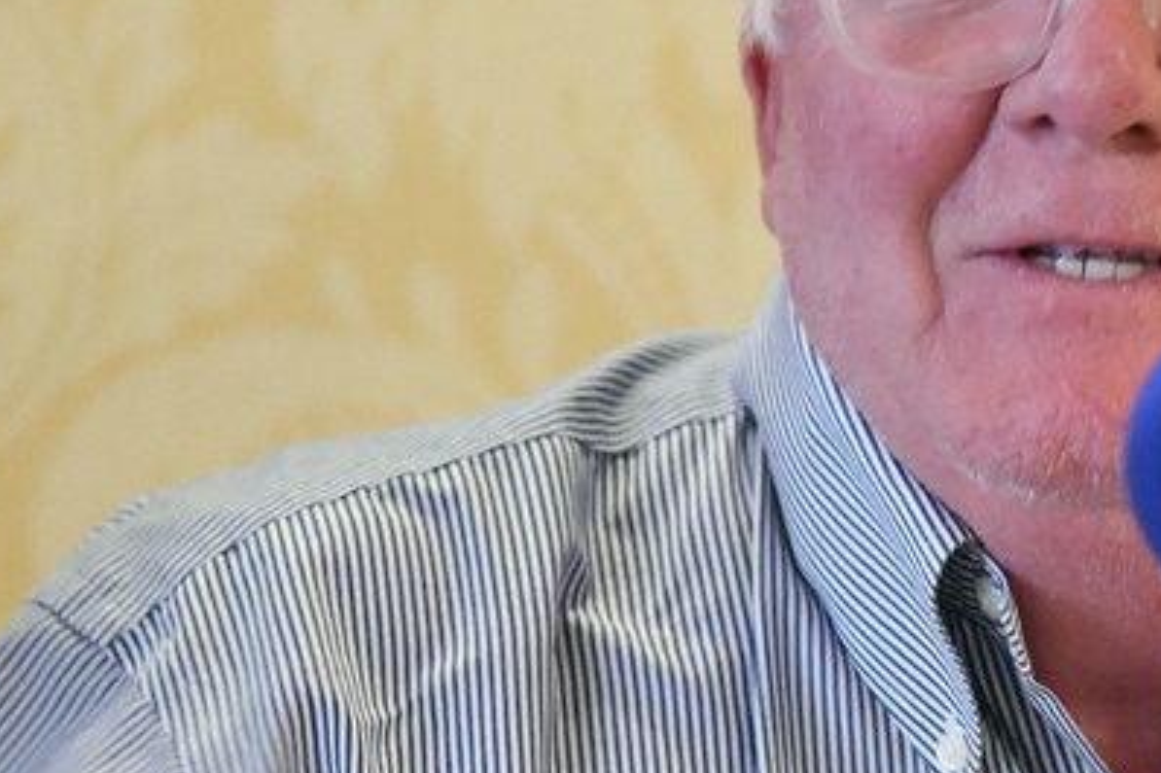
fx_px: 14570
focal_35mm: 452
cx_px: 1310
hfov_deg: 4.6
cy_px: 490
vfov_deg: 3.0
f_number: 3.2
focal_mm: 120
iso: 5000
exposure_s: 1/40
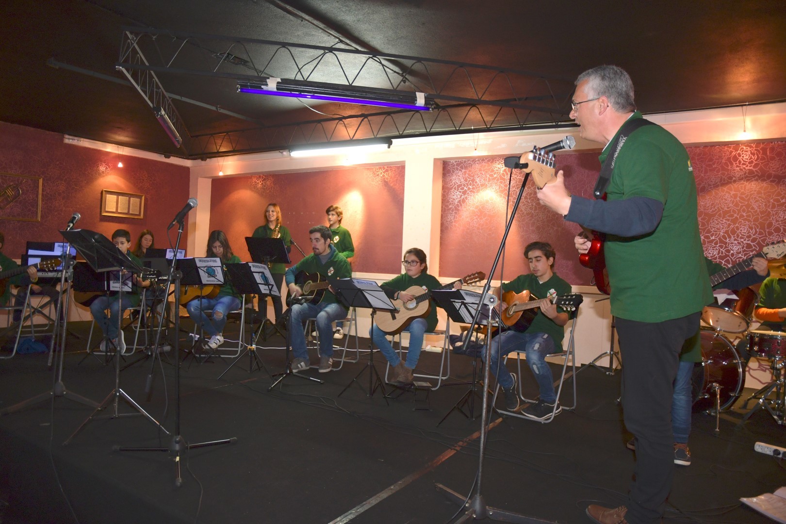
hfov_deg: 73.7
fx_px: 524
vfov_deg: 53.1
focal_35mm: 24
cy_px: 262
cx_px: 393
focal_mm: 16
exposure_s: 1/80
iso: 640
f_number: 2.8
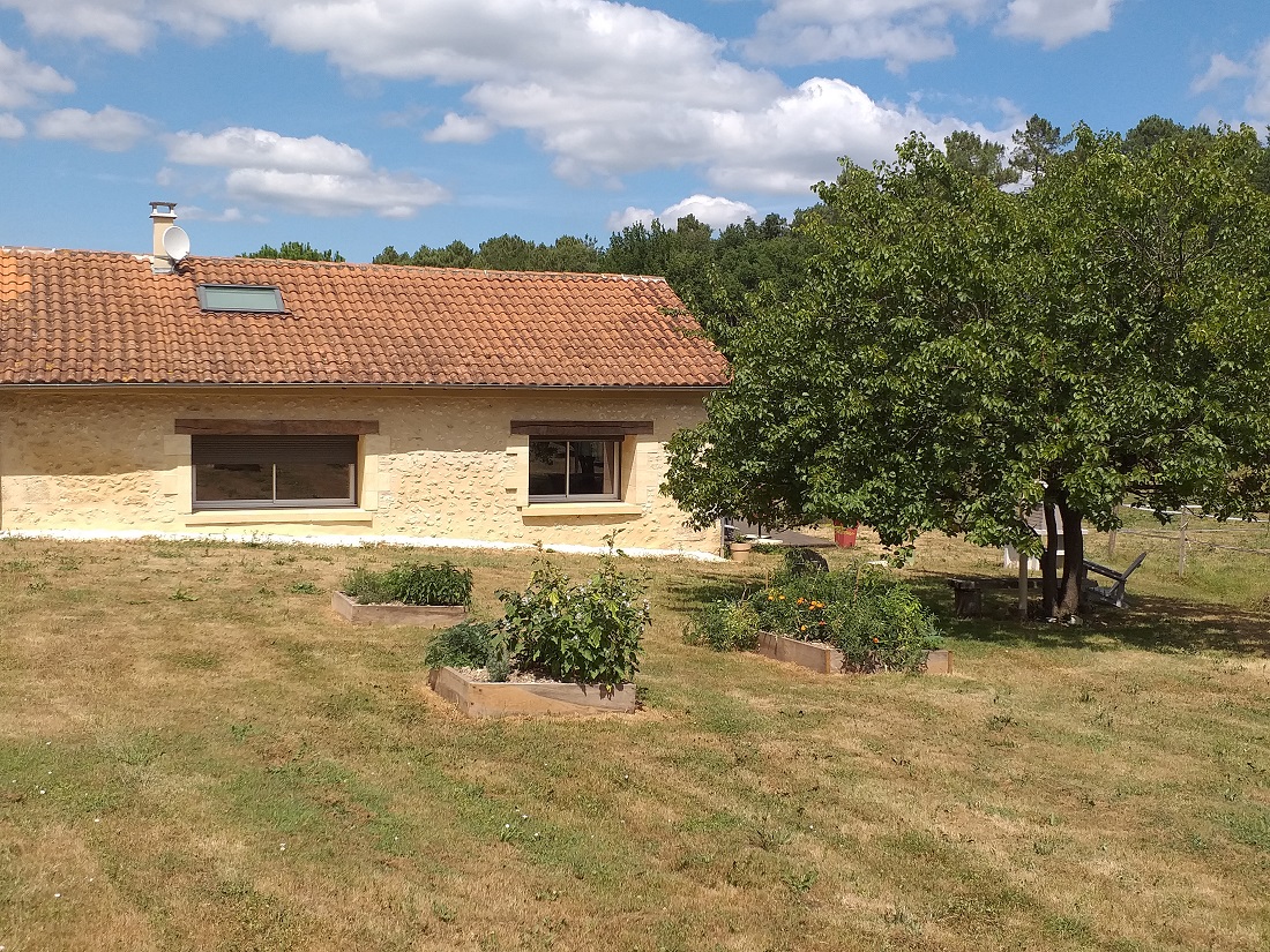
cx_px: 635
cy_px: 476
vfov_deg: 53.1
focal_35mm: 26
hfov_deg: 67.3
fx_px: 954
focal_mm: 3.6
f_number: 1.9
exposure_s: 1/1662
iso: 40
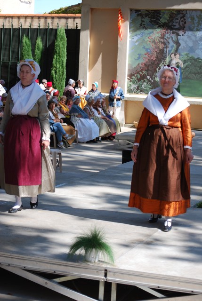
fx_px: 692
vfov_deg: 24.6
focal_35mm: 82
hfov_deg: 16.6
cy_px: 150
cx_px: 101
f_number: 7.1
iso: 100
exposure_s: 1/200
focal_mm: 55
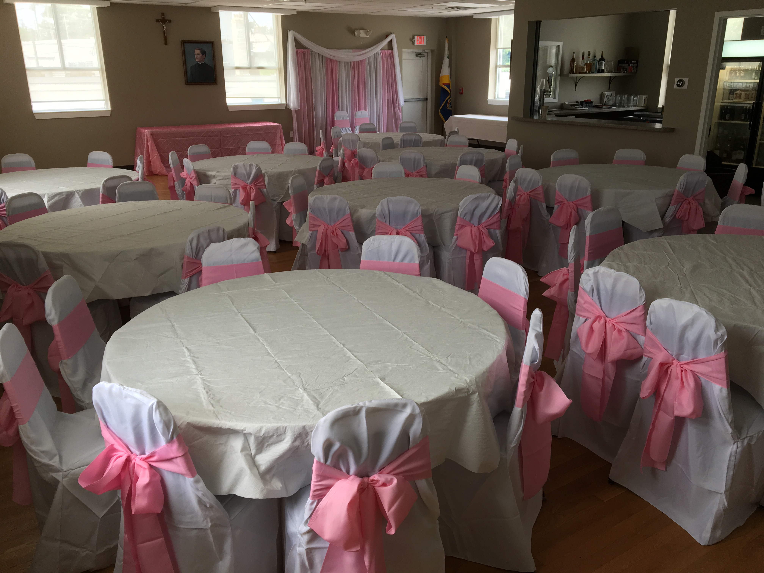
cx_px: 382
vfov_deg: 48.2
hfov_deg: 61.7
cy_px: 286
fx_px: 640
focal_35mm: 29
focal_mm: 4.15
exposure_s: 1/60
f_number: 2.2
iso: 32
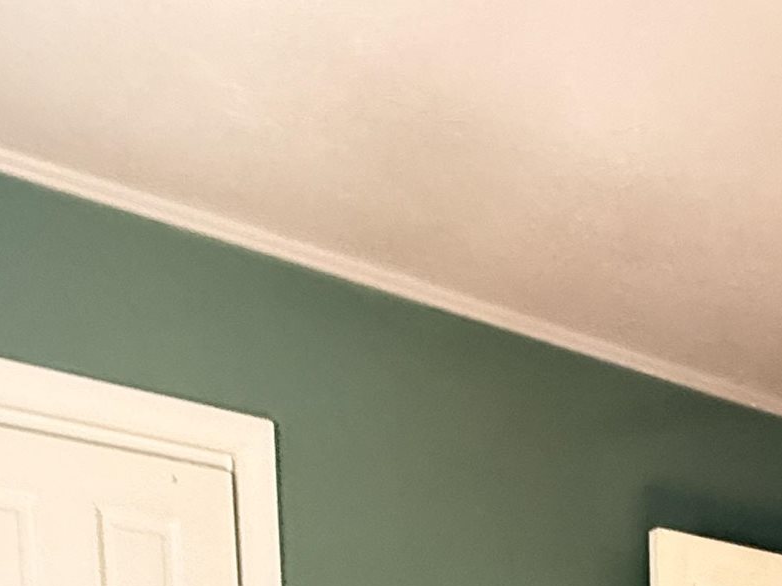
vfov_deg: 19.4
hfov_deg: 33.8
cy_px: 1072
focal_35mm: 55
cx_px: 637
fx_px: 1242
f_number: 2.2
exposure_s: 1/60
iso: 400
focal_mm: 2.22
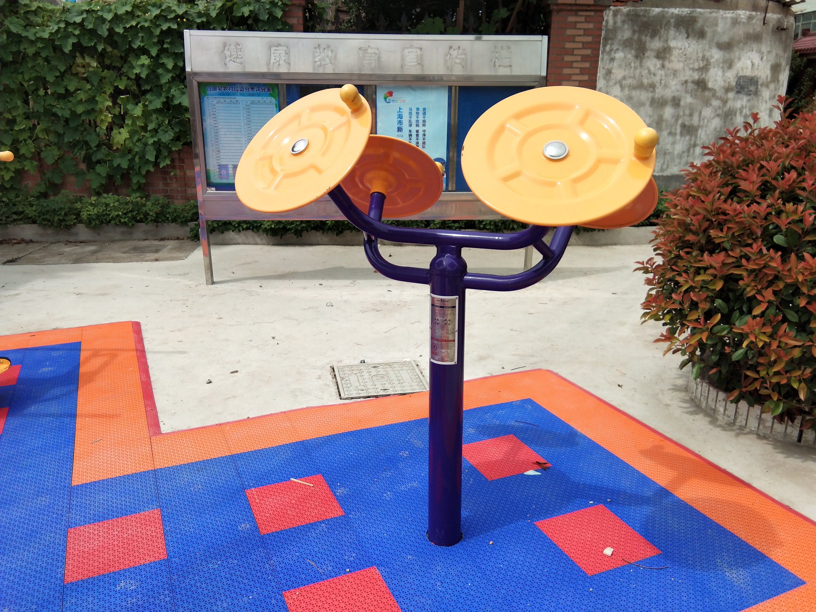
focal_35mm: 31
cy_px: 306
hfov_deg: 58.4
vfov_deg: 45.4
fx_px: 731
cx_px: 408
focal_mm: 3.69
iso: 50
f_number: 2.2
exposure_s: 1/974
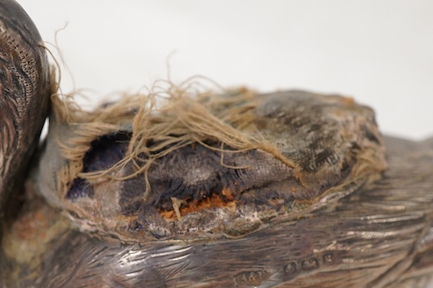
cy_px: 222
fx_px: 986
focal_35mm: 82
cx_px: 178
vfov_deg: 16.5
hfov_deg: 24.7
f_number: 8
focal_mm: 30
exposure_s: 1/125
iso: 1250
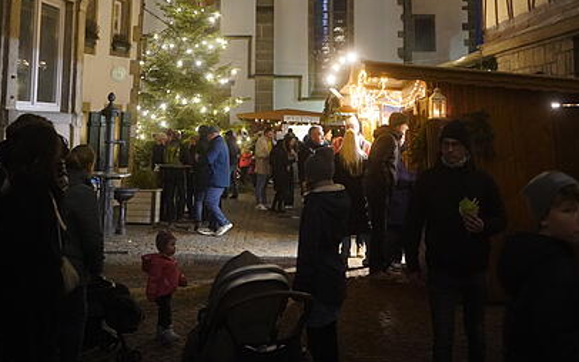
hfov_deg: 35.1
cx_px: 289
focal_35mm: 58
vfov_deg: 21.0
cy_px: -65
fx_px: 915
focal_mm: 37
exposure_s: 1/60
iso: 10000
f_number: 4
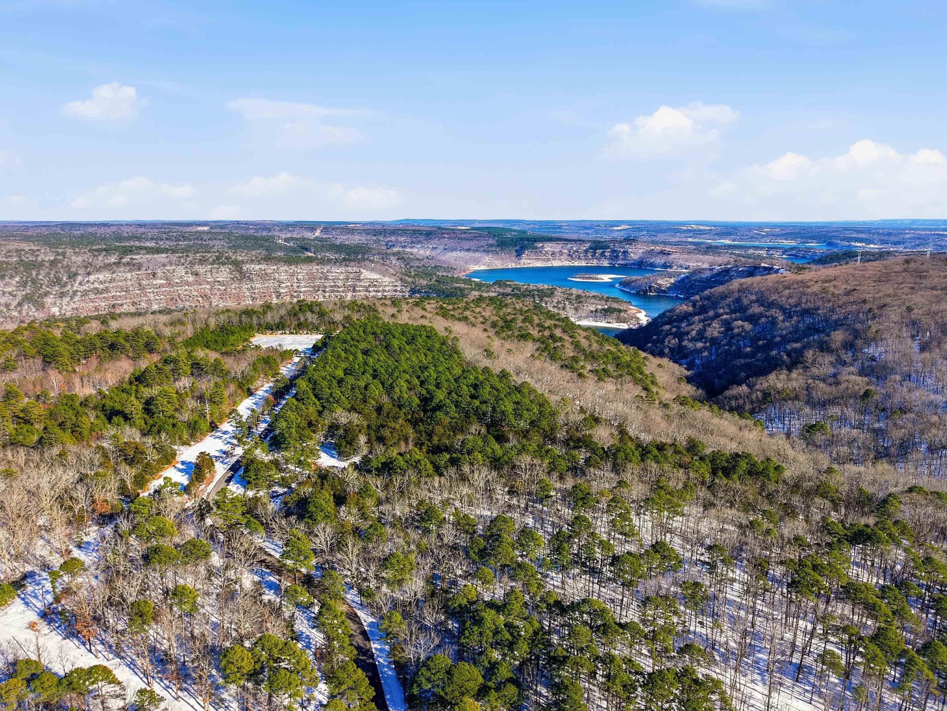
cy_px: 356
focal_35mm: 24
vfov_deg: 56.8
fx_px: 657
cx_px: 474
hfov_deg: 71.6
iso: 210
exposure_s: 1/5000
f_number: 1.8
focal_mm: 8.7
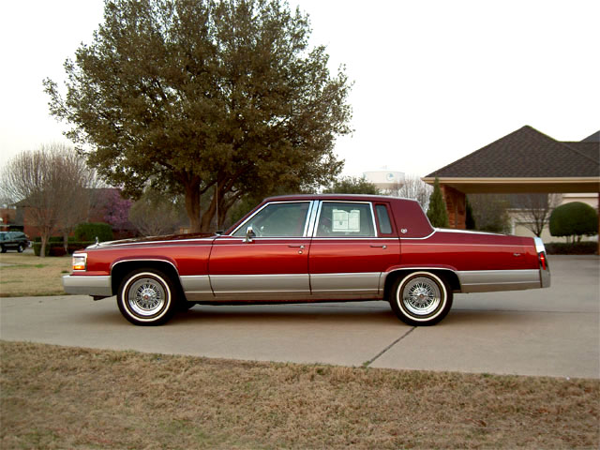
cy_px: 225
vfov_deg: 32.9
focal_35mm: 44
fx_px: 763
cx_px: 300
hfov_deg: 42.9
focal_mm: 9
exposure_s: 1/30
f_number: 2.9
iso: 100
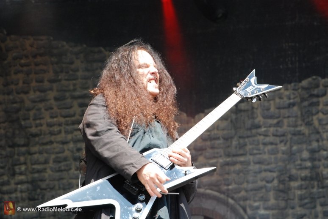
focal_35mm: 158
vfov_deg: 8.7
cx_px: 164
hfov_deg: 13.0
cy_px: 110
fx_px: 1437
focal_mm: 105
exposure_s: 1/400
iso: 800
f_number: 7.1
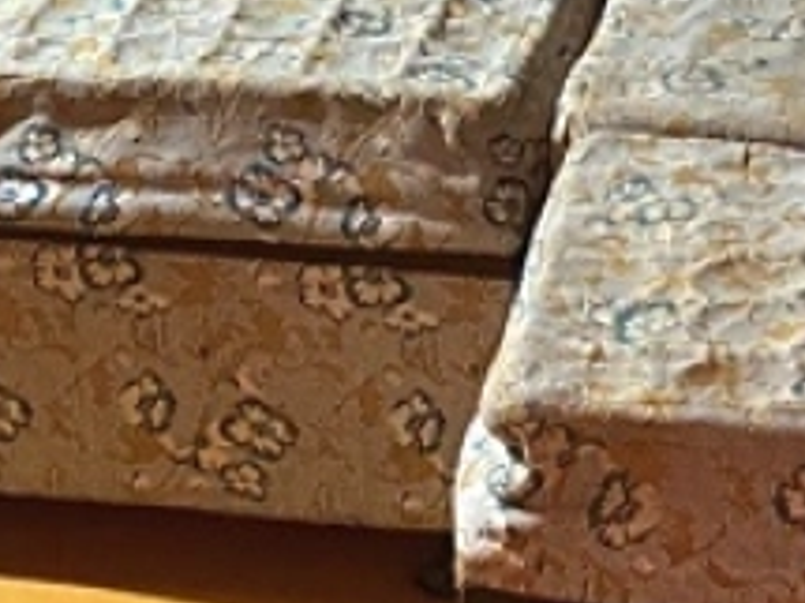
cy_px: -890
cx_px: 565
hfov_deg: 13.0
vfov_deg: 8.8
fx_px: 3533
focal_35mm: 152
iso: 200
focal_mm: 4.25
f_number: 1.8
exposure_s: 1/50
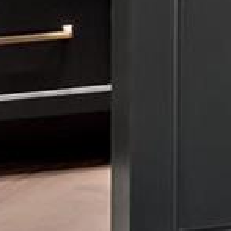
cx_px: 484
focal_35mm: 333
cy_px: -581
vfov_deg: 4.9
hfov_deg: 5.2
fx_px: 2514
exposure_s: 1/3
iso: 400
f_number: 6.3
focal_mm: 18
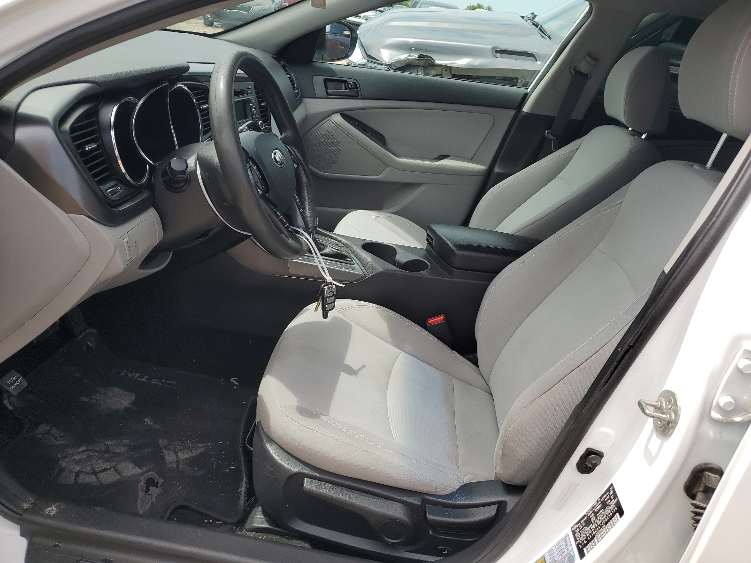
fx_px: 564
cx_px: 376
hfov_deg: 67.3
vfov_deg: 53.1
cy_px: 282
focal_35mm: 26
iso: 50
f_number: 1.5
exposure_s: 1/2000
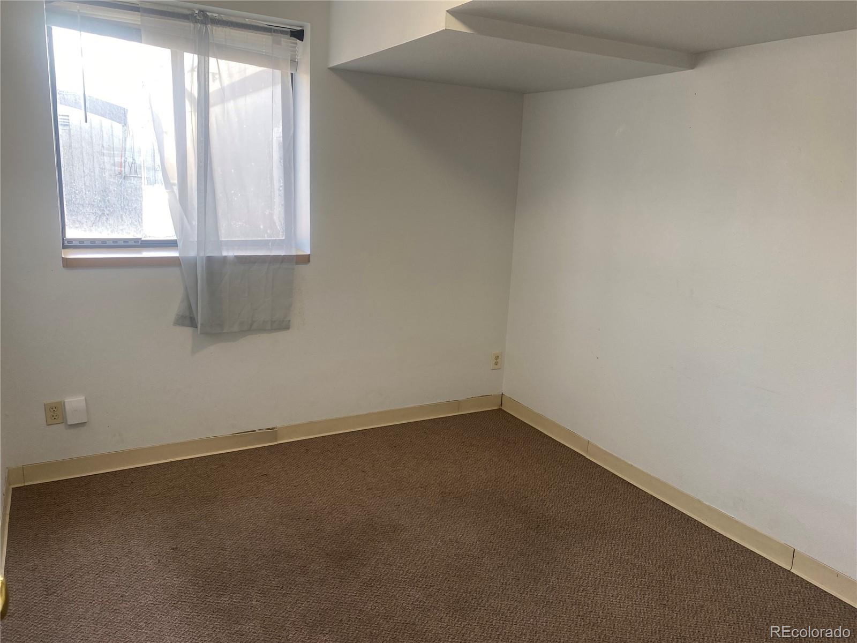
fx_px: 644
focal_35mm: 26
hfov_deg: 67.3
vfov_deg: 53.1
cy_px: 322
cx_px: 428
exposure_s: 1/60
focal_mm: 4.25
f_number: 1.8
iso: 64
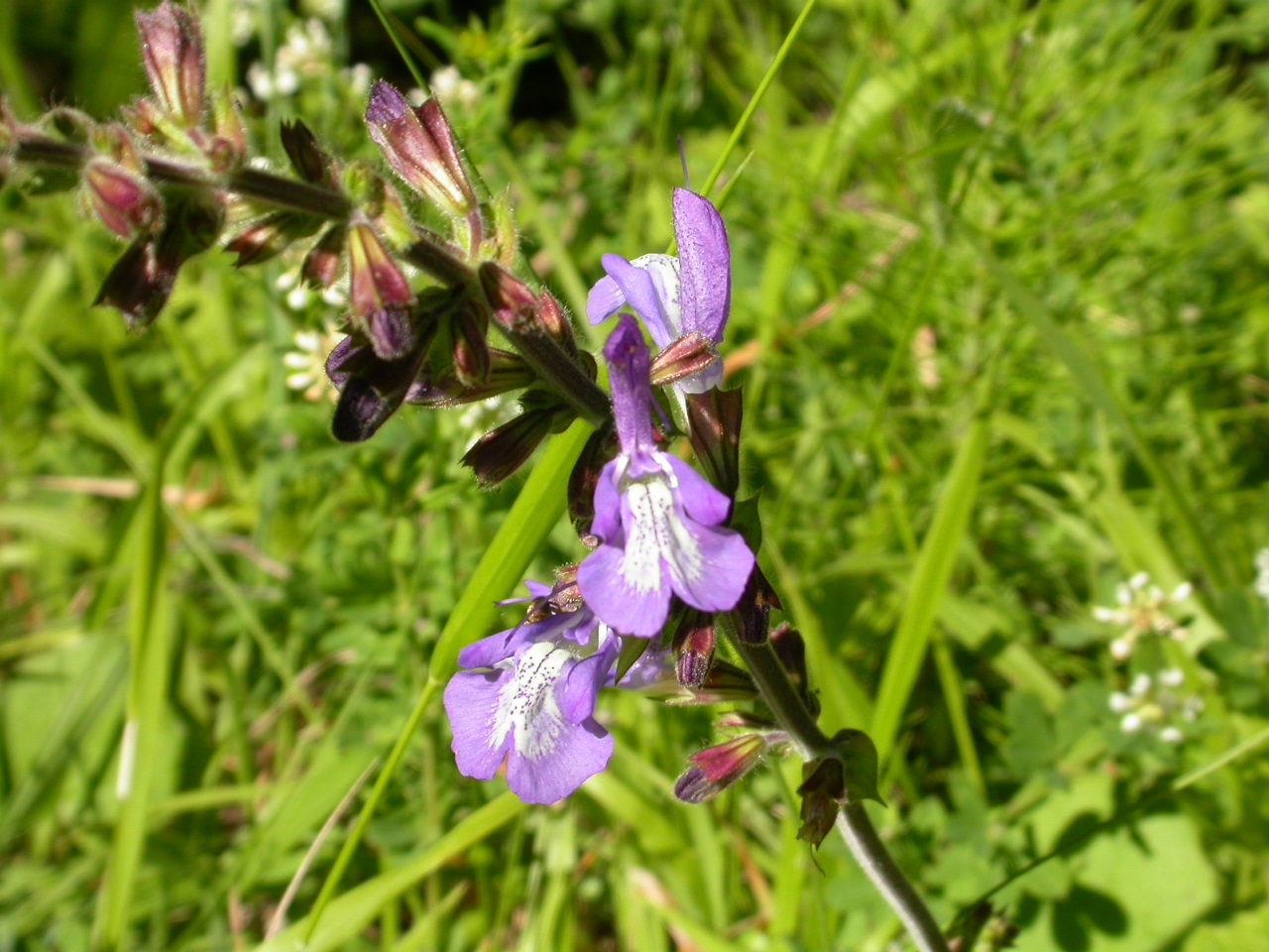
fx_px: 3849
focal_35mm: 105
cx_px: 634
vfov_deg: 14.1
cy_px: 476
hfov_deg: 18.7
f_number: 7.3
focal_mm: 21.8
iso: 100
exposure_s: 1/238
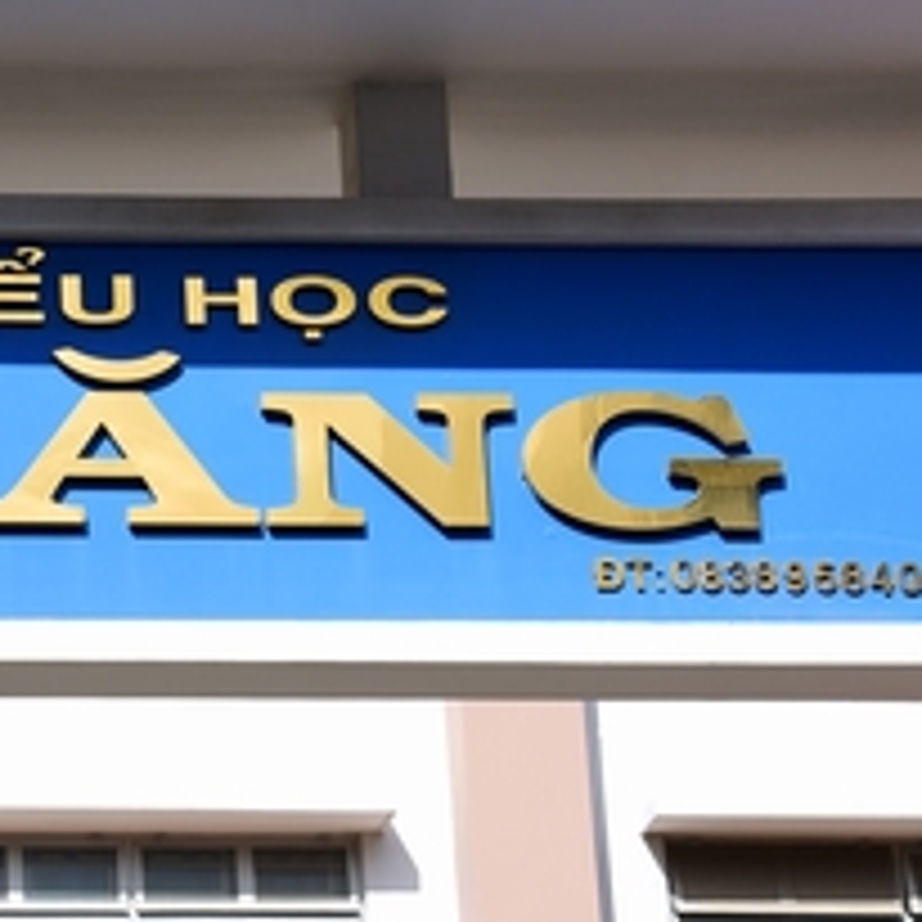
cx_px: -153
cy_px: 684
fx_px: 3737
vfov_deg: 14.0
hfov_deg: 13.7
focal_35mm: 124
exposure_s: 1/125
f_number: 9
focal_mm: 46
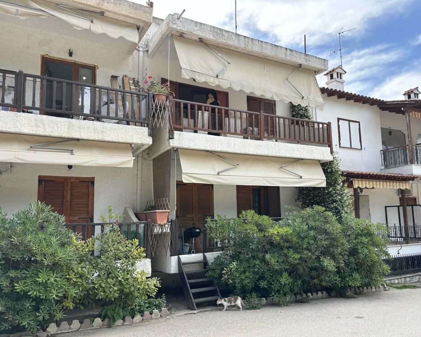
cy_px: 173
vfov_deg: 51.5
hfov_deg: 62.1
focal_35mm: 28
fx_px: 349
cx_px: 230
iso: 50
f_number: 1.6
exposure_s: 1/581
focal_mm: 5.96
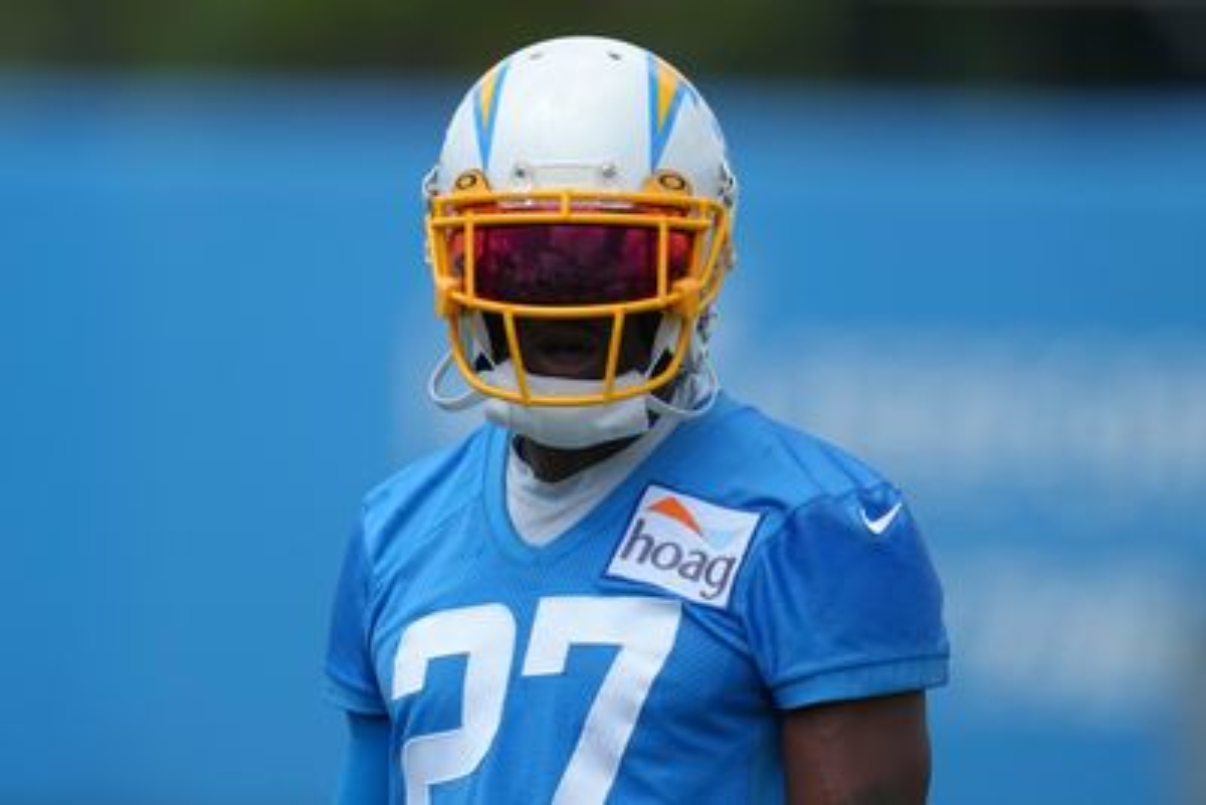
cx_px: 603
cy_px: 402
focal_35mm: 1200
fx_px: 40212
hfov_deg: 1.7
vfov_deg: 1.1
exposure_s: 1/1600
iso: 1000
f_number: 8
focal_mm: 1200
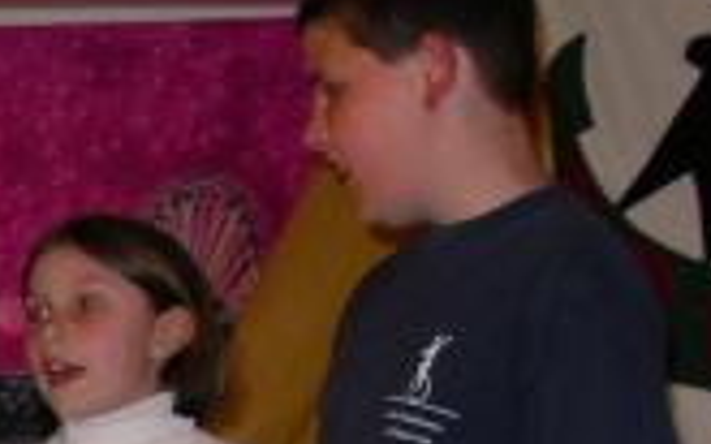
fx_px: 2944
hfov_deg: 13.0
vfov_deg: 8.4
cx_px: -362
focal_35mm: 152
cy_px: 737
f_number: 2.8
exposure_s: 1/40
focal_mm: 7.8
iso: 200
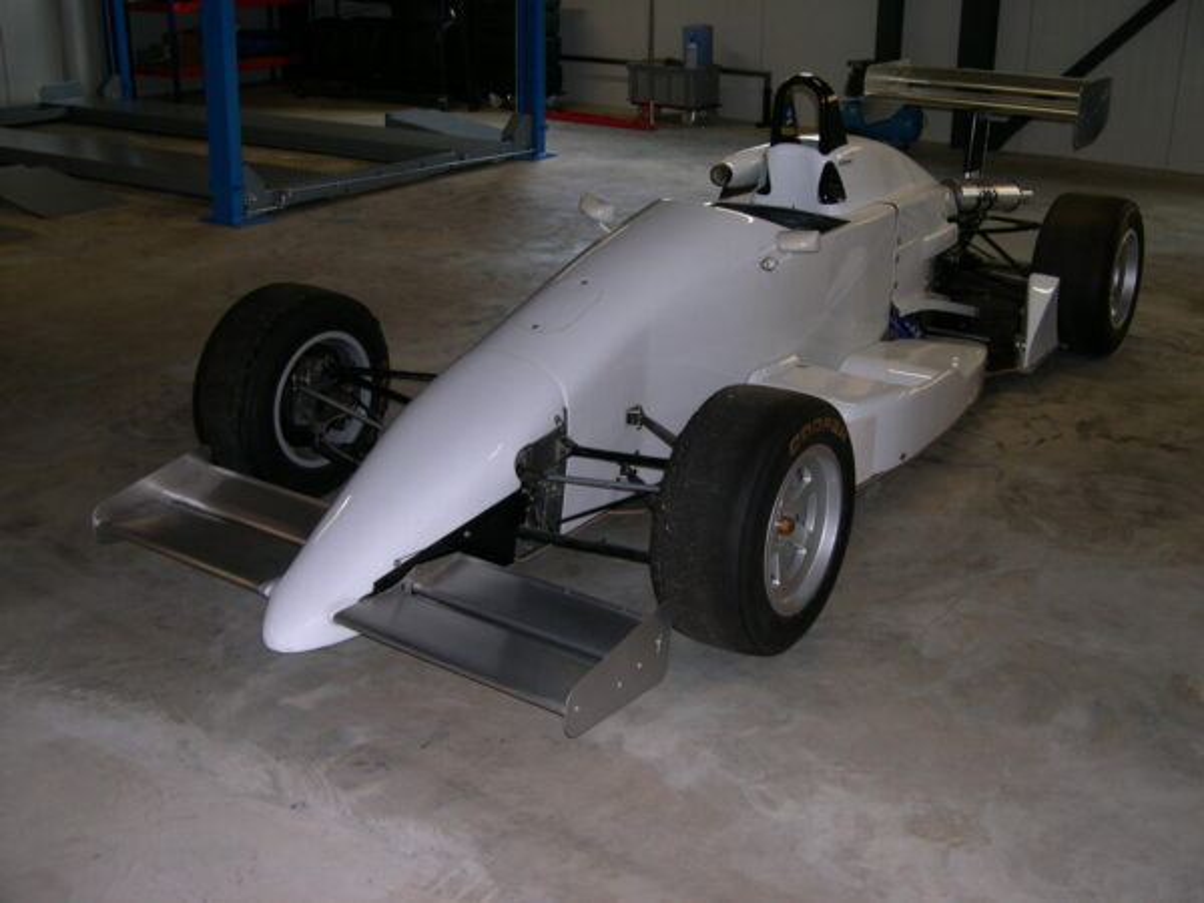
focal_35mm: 38
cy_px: 452
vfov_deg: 37.7
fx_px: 1322
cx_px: 602
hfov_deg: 49.0
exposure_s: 1/60
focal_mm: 8
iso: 102
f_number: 2.8
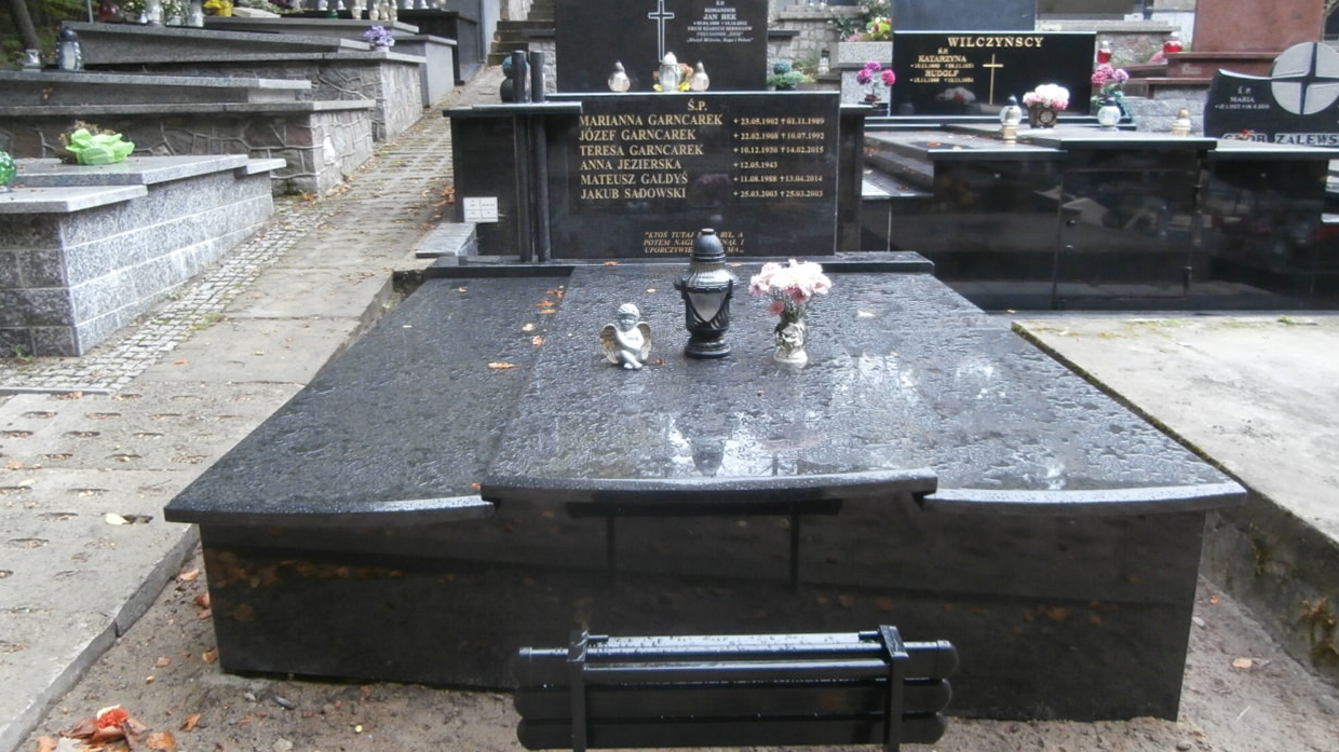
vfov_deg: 42.7
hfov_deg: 69.9
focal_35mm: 27
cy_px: 301
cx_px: 667
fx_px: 958
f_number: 3
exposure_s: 1/25
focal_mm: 4.2
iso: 200
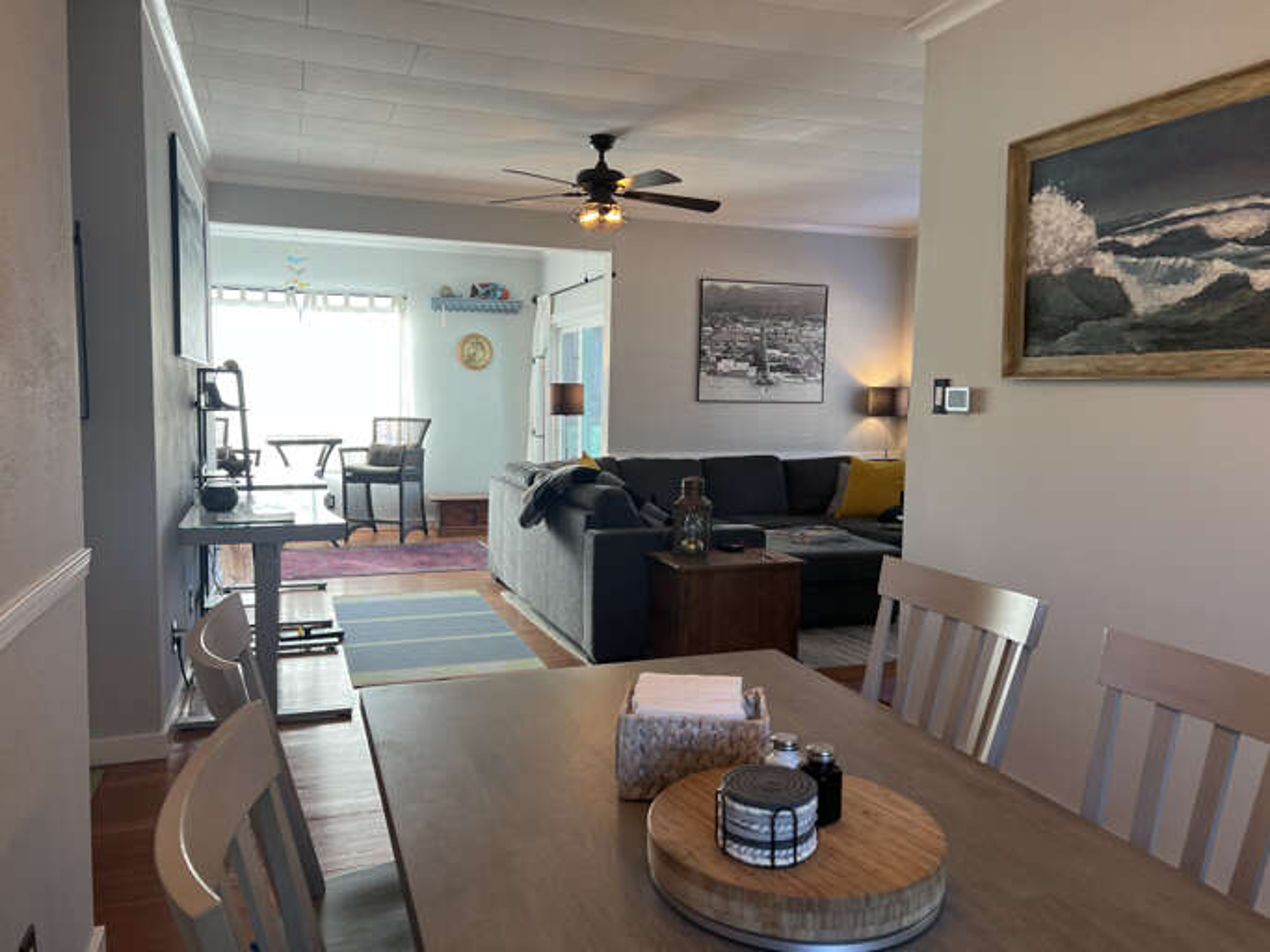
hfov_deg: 67.3
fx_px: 954
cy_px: 476
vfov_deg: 53.0
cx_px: 635
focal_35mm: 26
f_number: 1.5
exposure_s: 1/120
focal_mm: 5.7
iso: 64
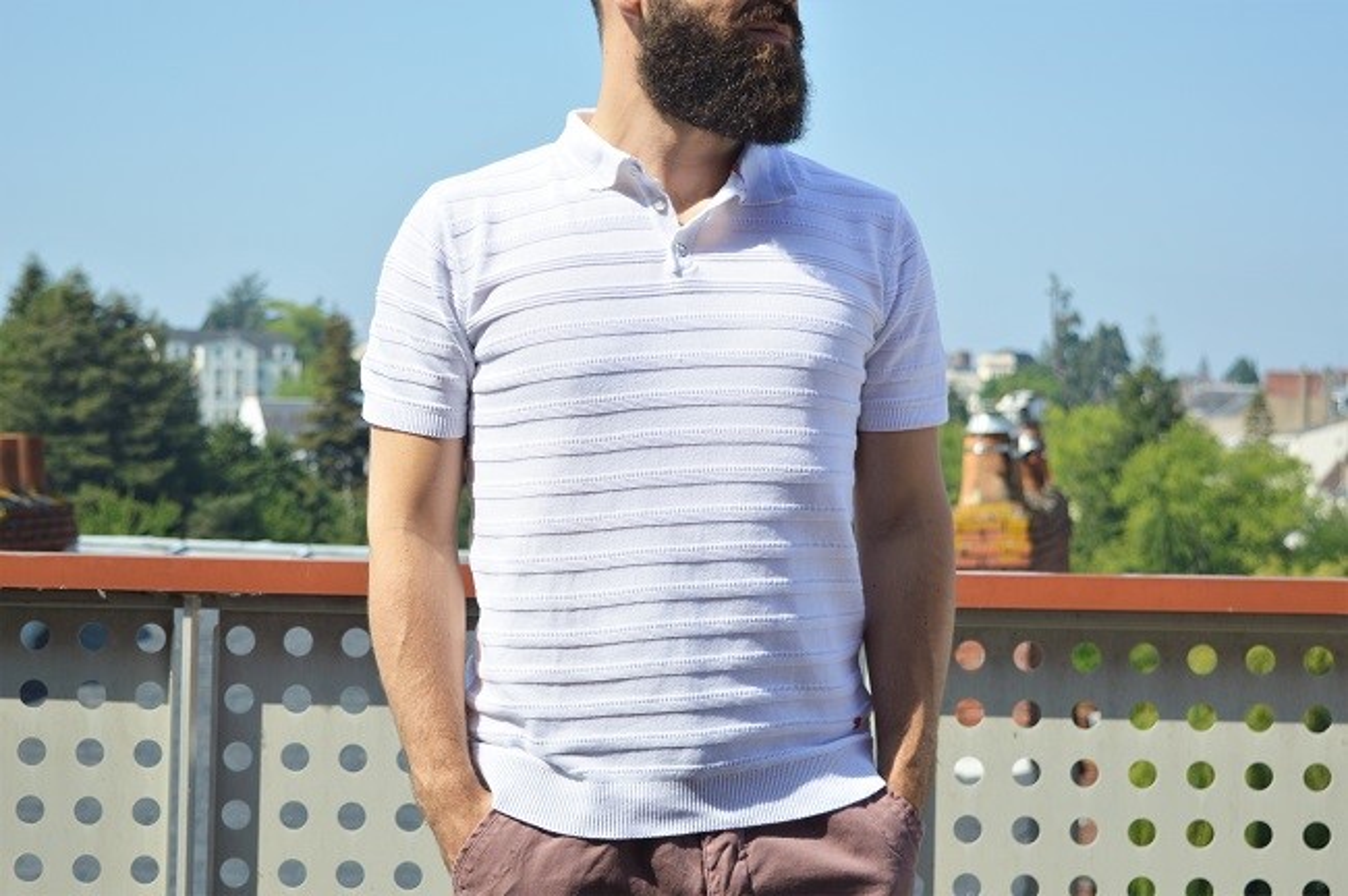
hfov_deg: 29.9
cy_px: 448
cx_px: 674
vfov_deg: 20.1
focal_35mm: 68
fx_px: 2525
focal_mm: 45
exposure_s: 1/640
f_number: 5
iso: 100
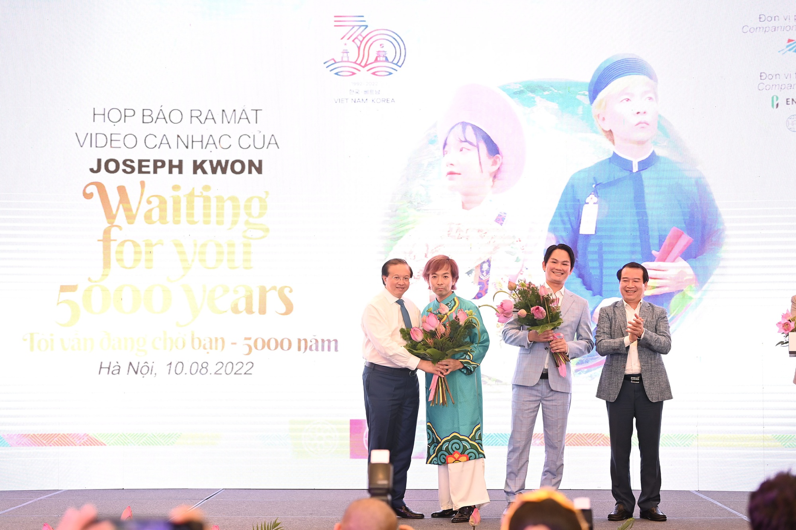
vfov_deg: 19.5
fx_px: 1548
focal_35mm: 70
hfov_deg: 28.8
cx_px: 398
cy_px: 265
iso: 1600
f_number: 3.2
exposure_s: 1/200
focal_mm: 70
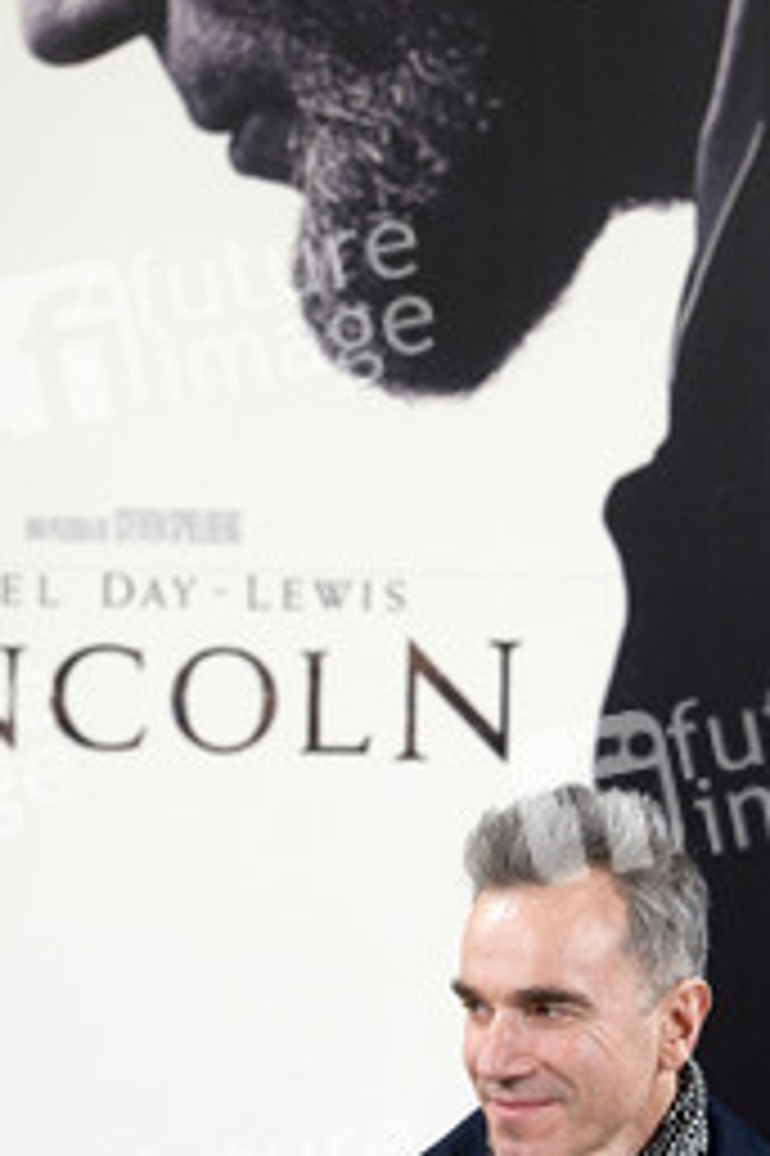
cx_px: 335
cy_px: 553
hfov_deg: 8.6
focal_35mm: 159
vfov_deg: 12.9
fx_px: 5108
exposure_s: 1/160
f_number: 4.5
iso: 2000
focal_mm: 102
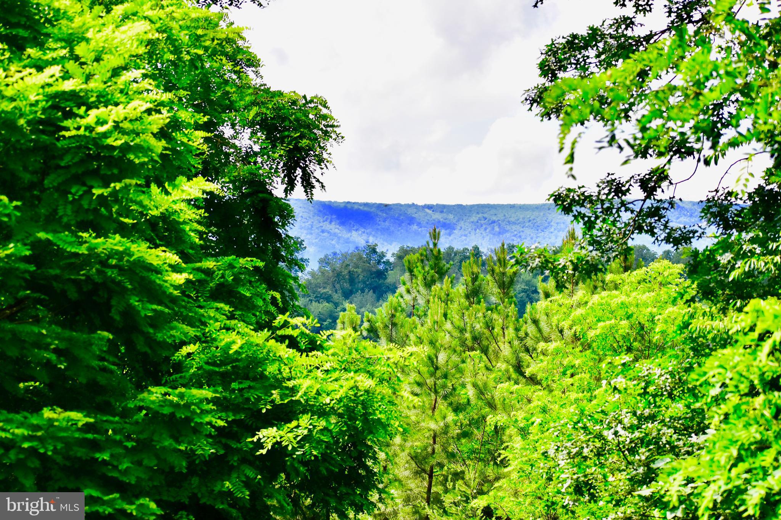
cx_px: 390
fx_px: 2278
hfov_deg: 19.5
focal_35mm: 105
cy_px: 260
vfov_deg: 13.0
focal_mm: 70
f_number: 5.6
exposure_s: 1/500
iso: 400
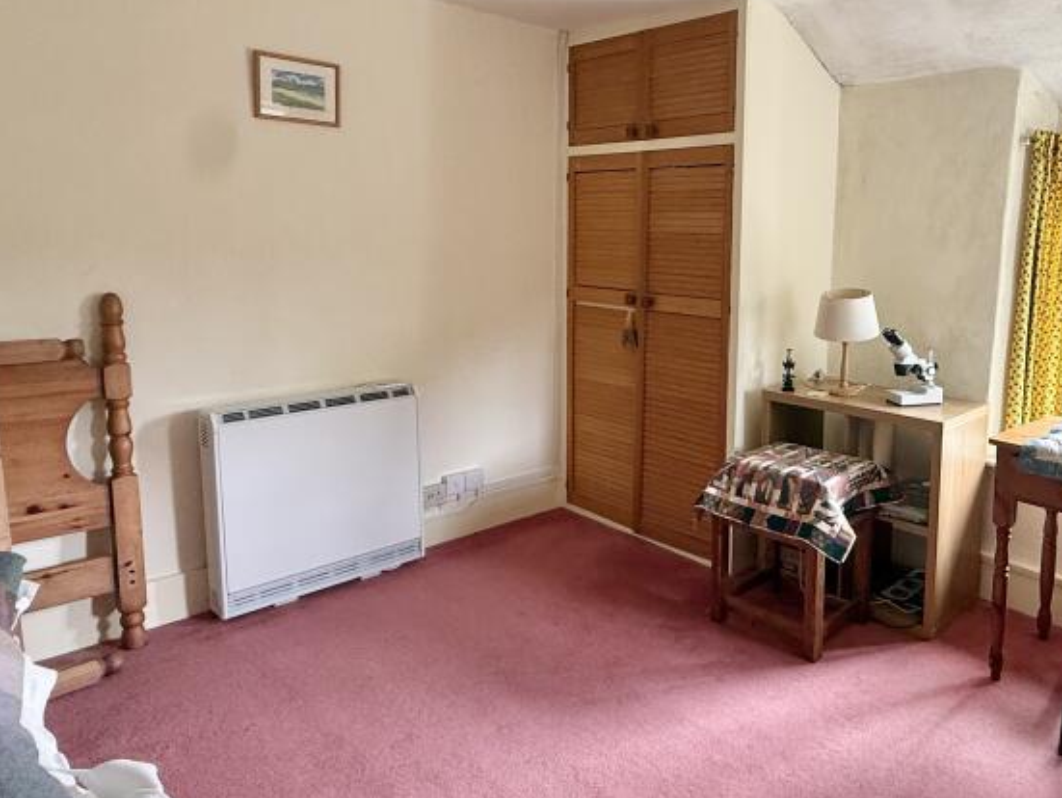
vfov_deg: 52.8
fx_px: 798
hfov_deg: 63.7
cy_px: 322
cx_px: 783
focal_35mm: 26
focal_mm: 2.22
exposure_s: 1/99
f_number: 2.2
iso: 160
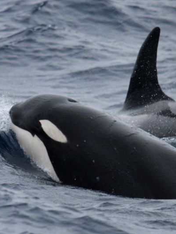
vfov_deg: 2.8
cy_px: 117
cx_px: 123
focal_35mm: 696
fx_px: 4714
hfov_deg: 2.1
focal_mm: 480
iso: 900
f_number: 6.3
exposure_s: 1/8000
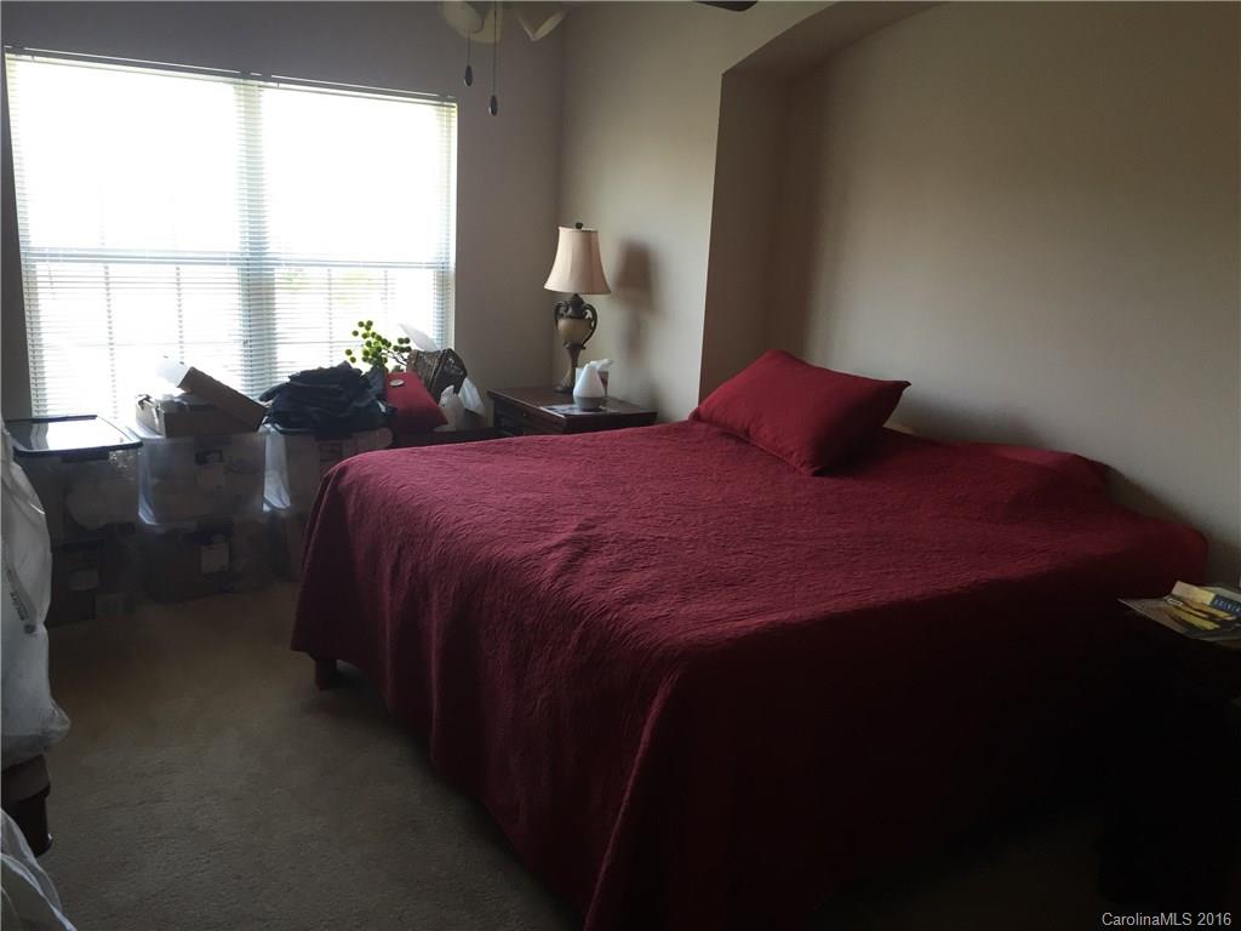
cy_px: 466
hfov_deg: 61.7
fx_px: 1040
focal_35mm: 29
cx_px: 620
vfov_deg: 48.2
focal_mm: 4.15
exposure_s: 1/30
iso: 32
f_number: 2.2
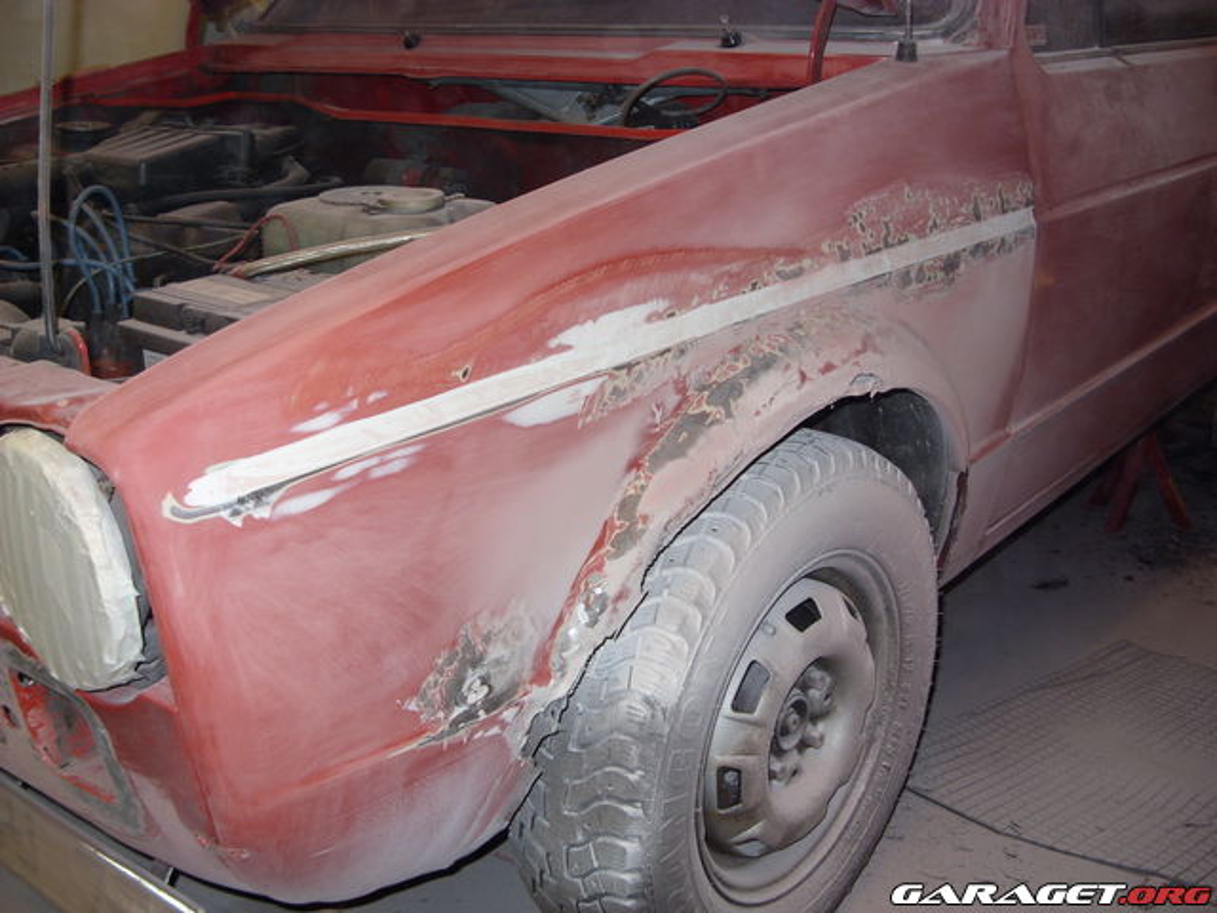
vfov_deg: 37.7
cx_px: 608
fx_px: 1336
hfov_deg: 49.0
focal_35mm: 38
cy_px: 456
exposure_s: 1/30
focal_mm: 6.3
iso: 50
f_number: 2.8
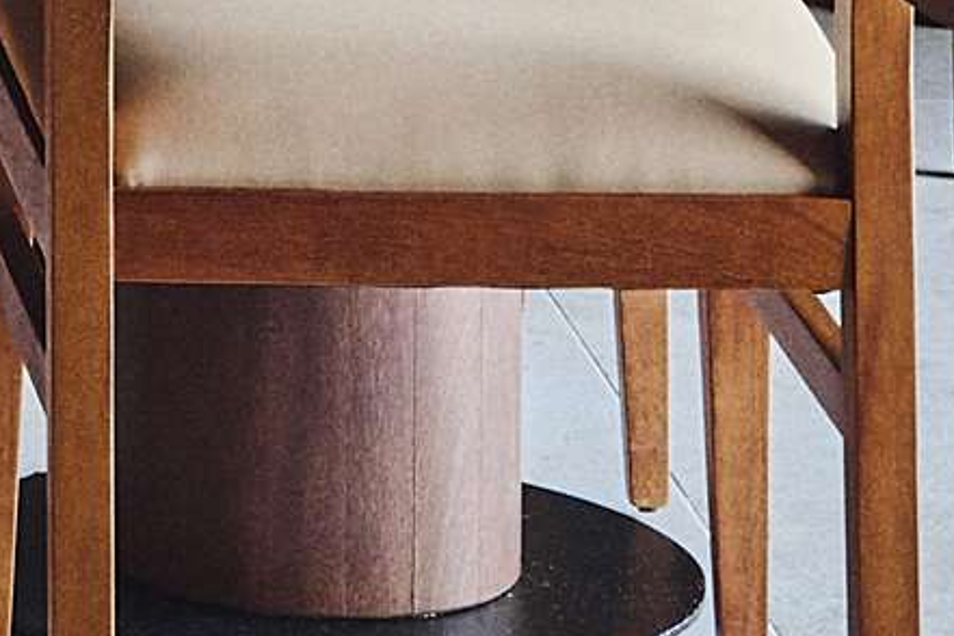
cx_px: -680
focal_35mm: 248
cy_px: -1182
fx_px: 6571
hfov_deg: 8.1
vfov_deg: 5.3
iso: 500
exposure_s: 1/8
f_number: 13
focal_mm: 38
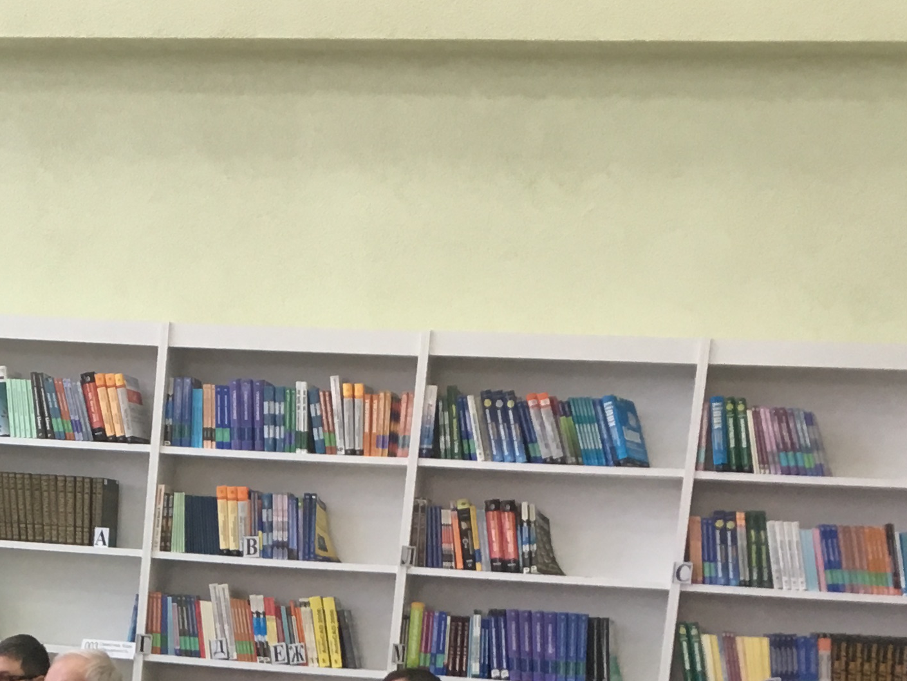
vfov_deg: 16.6
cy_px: 919
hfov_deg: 22.7
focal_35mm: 83
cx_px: 19
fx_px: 2175
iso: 50
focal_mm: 4.15
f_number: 2.2
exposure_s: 1/33
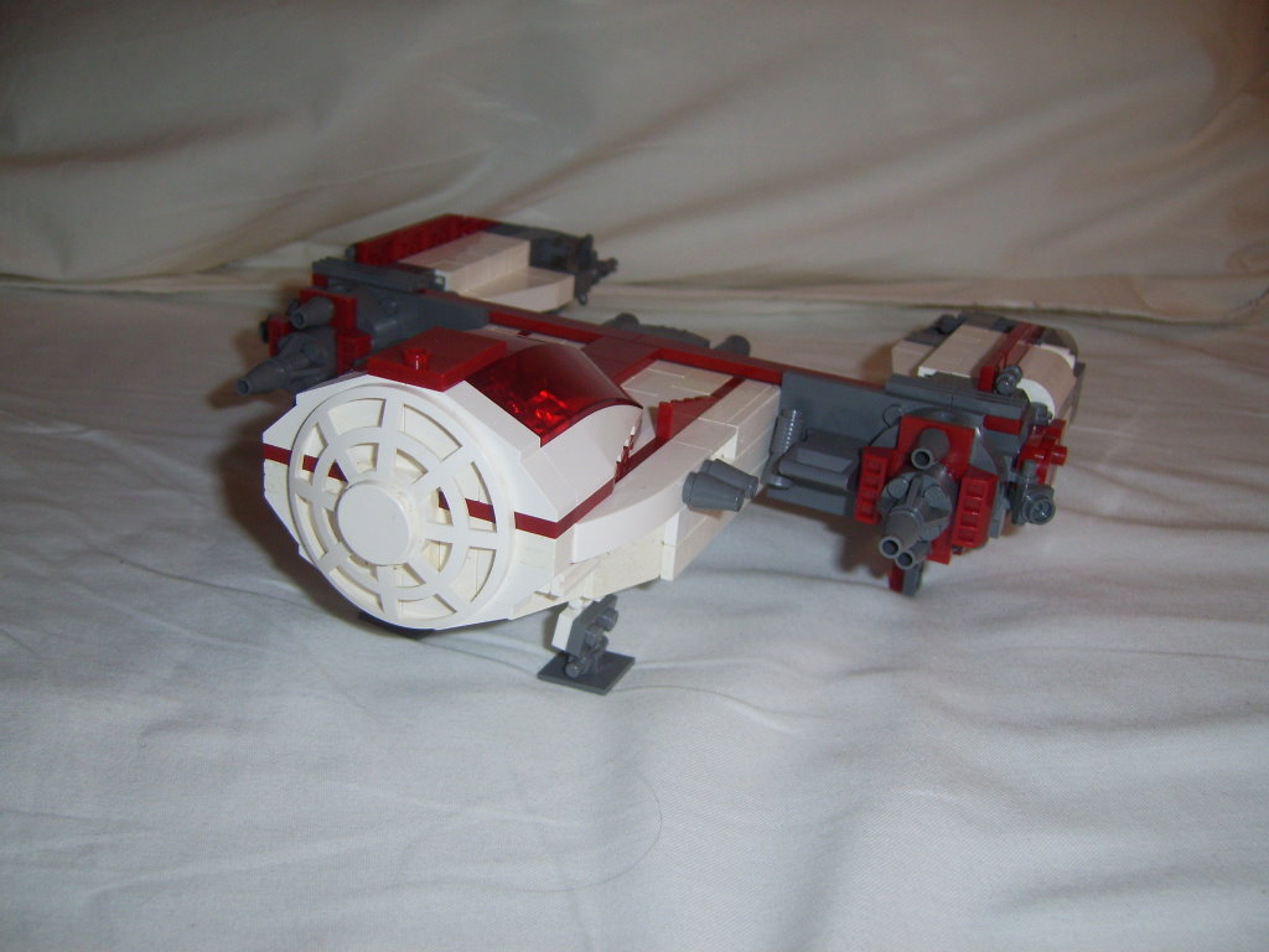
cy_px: 476
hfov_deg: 49.0
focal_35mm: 38
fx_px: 1393
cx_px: 634
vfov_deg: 37.7
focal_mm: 7.8
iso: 100
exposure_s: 1/30
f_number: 2.8
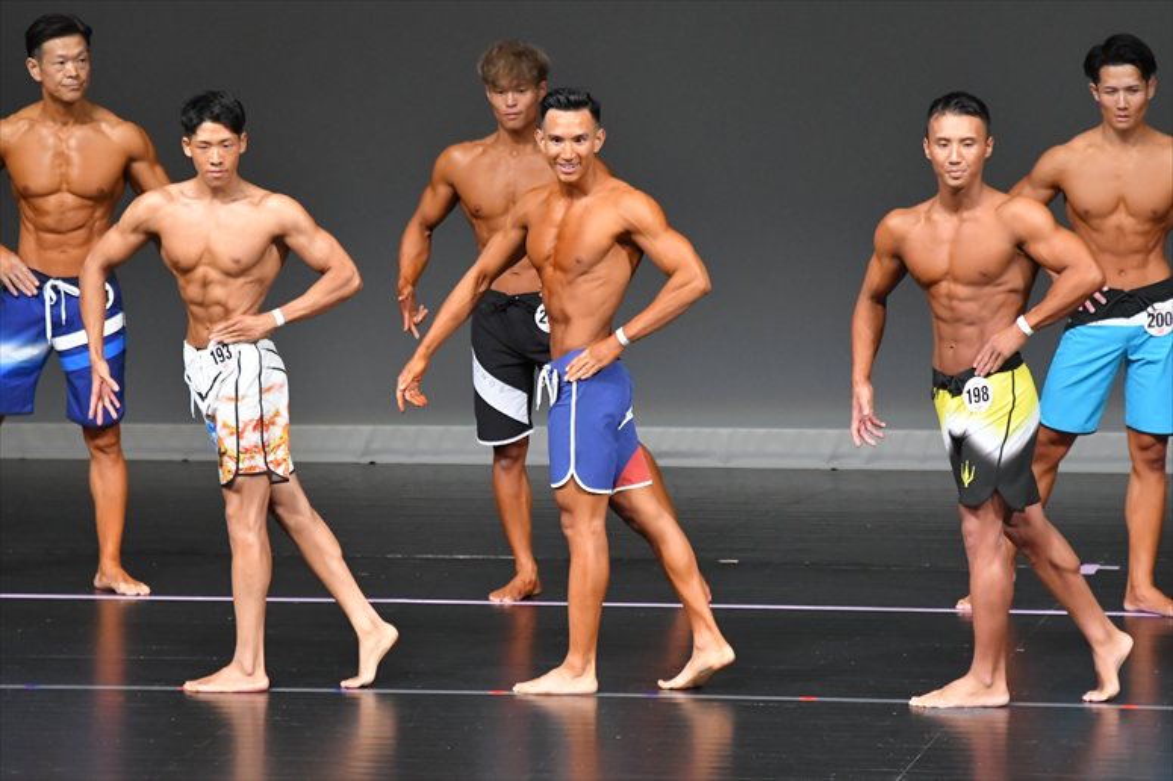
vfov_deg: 4.6
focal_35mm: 300
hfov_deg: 6.9
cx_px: 586
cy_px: 390
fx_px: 9770
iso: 5000
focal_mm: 200
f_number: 5.6
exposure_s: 1/400
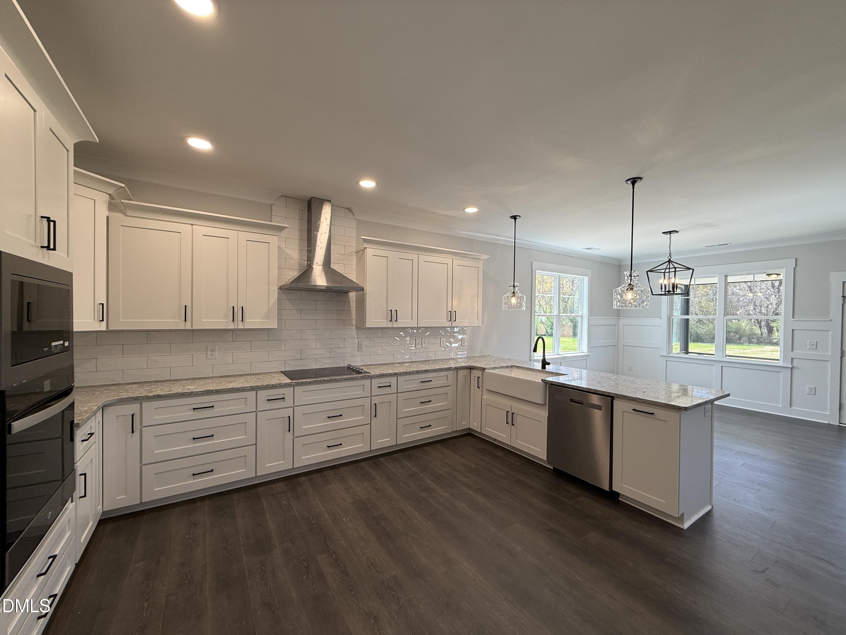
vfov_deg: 85.7
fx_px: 342
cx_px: 423
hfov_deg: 102.1
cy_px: 318
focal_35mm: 14
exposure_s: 1/120
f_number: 2.2
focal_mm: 2.22
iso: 64
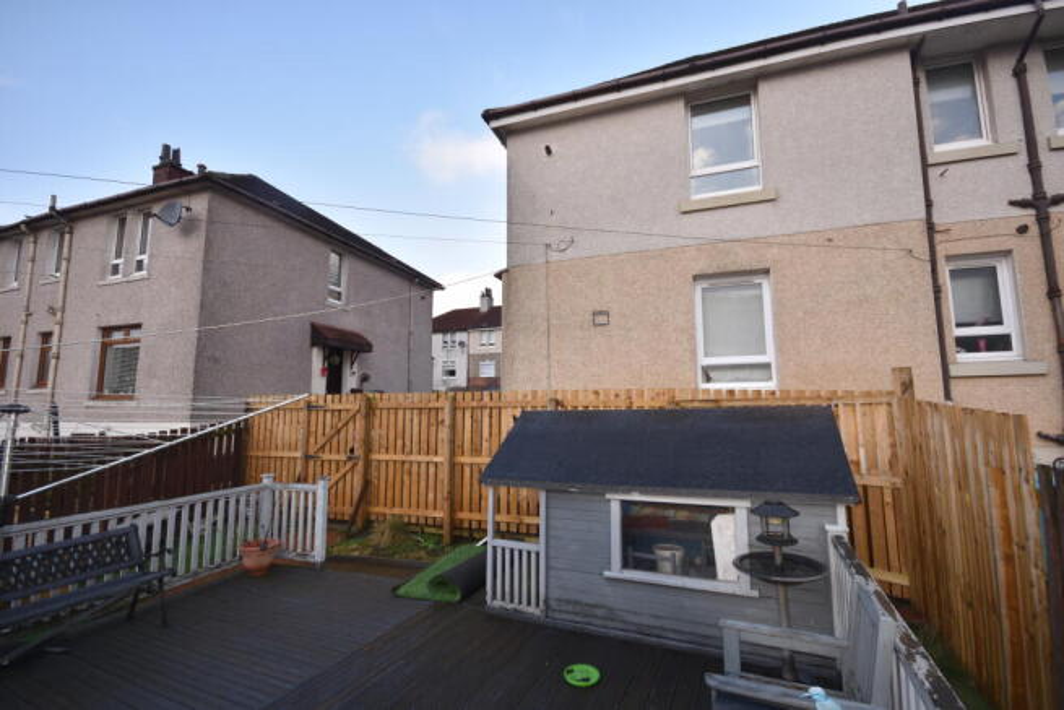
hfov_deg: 100.4
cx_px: 532
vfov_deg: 77.4
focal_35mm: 15
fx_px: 443
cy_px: 355
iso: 125
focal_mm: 10
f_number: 5.6
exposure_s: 1/125
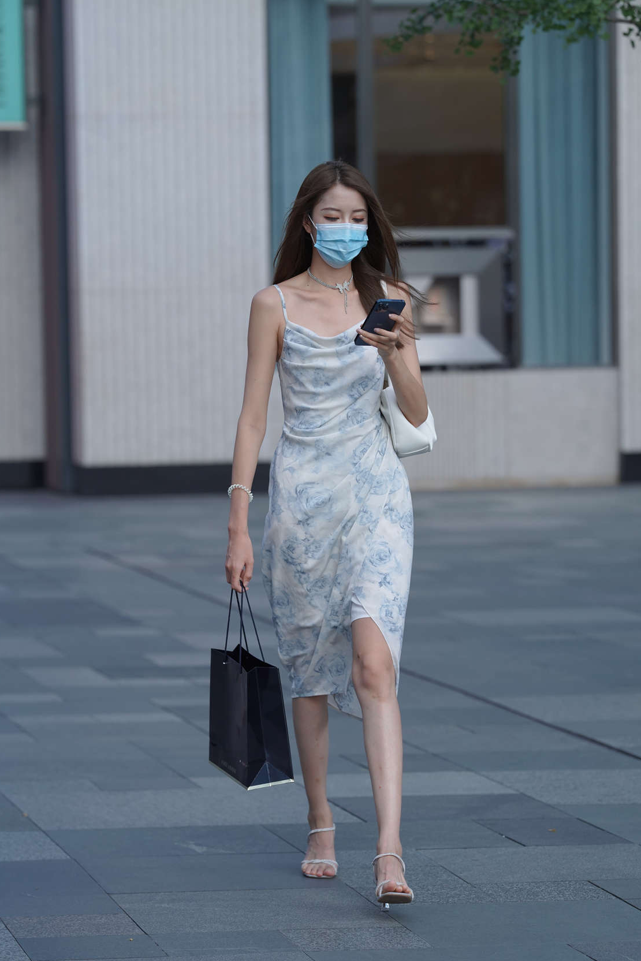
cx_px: 324
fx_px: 3897
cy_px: 478
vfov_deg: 14.1
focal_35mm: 146
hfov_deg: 9.4
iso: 400
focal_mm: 135
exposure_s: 1/2000
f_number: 4
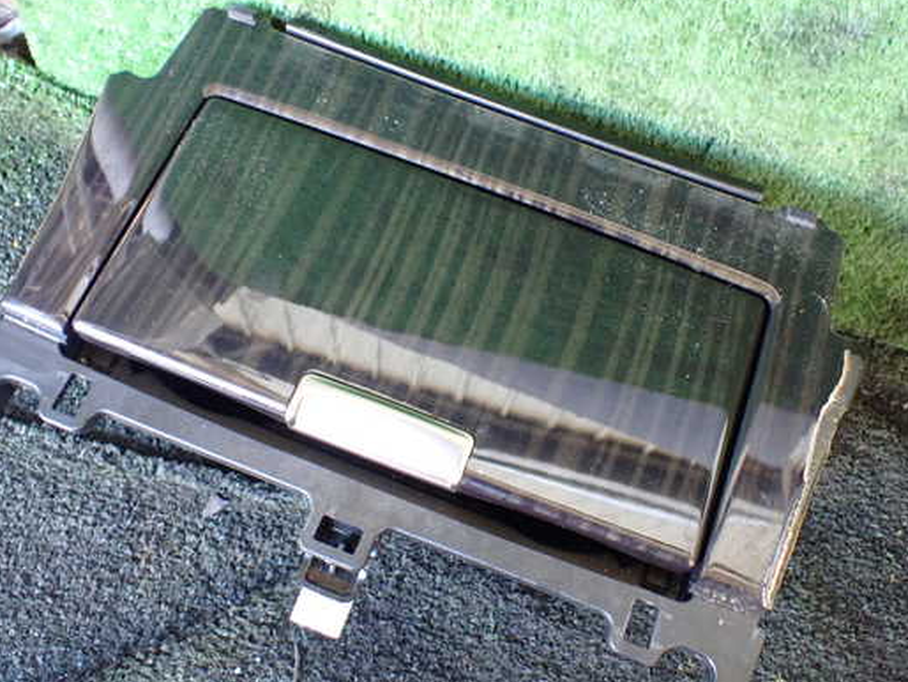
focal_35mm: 35
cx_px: 456
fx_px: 919
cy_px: 345
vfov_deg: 40.7
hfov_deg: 52.6
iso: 800
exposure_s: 1/40
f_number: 2.3
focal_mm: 5.4
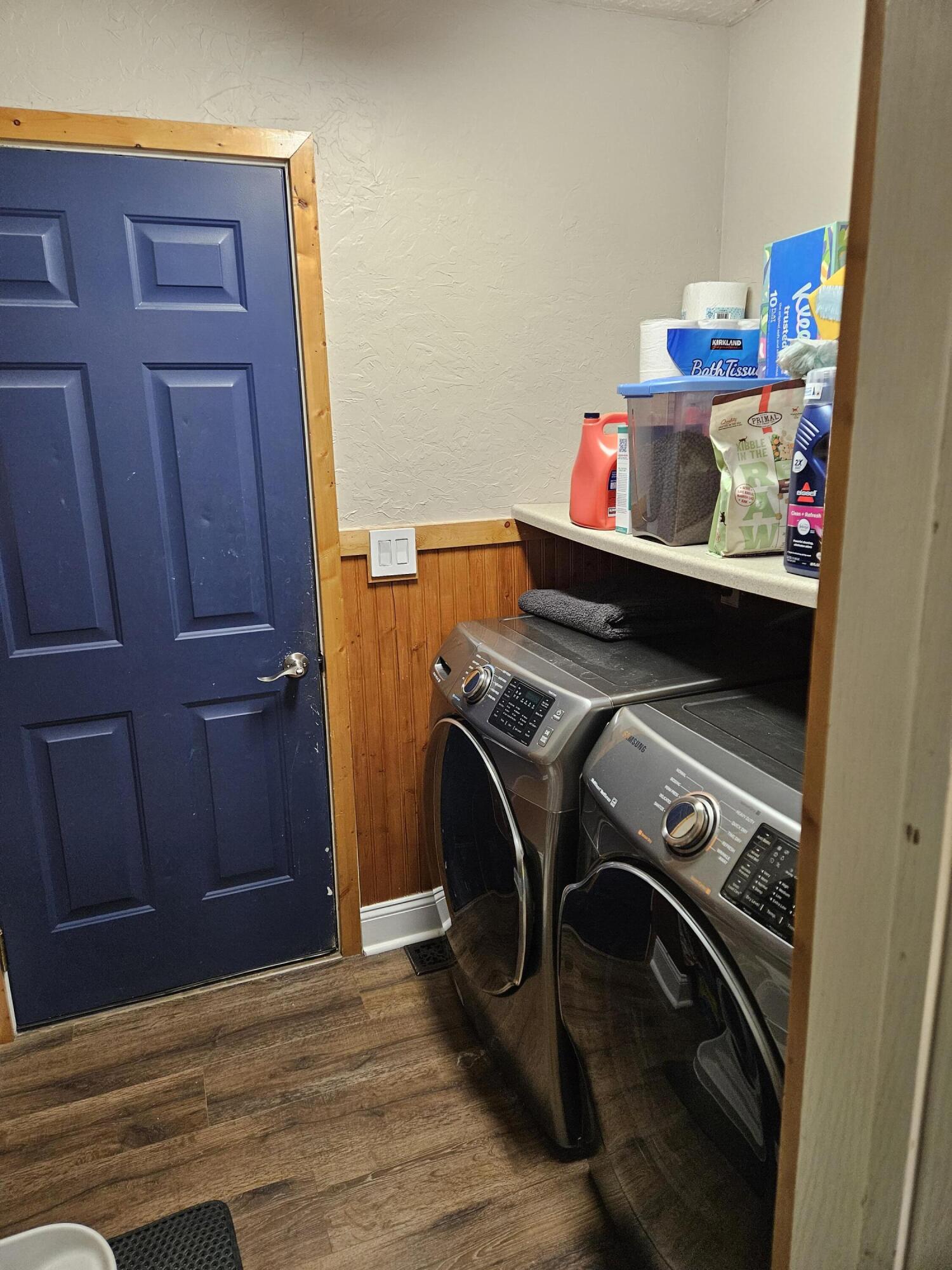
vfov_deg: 73.9
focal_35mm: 23
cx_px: 476
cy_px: 635
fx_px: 843
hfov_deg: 58.9
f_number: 1.8
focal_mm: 5.4
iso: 500
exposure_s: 1/120
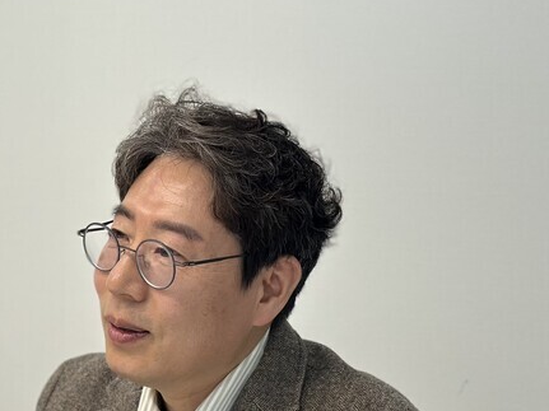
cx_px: 60
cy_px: 422
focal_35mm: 107
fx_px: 1697
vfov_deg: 13.6
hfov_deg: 18.1
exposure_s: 1/60
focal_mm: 6.86
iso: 80
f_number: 1.78
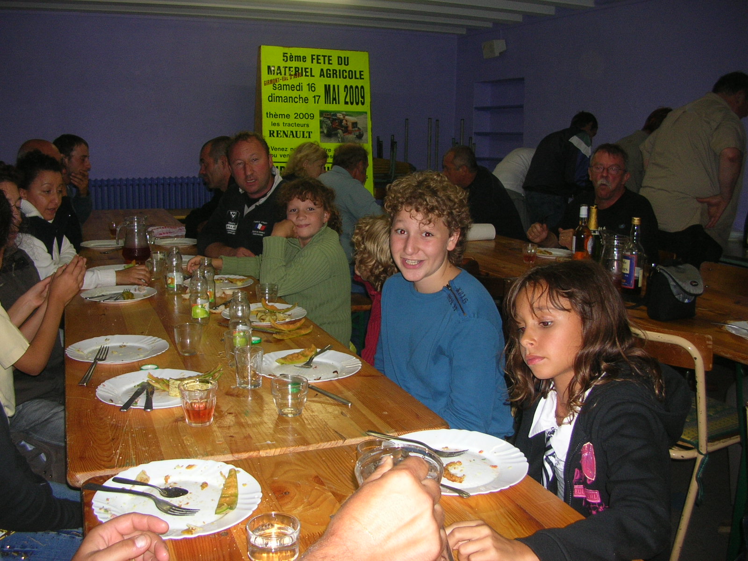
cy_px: 280
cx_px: 374
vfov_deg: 40.7
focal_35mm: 35
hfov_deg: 52.6
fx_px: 756
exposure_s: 1/60.1
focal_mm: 5.8
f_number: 2.8
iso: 75
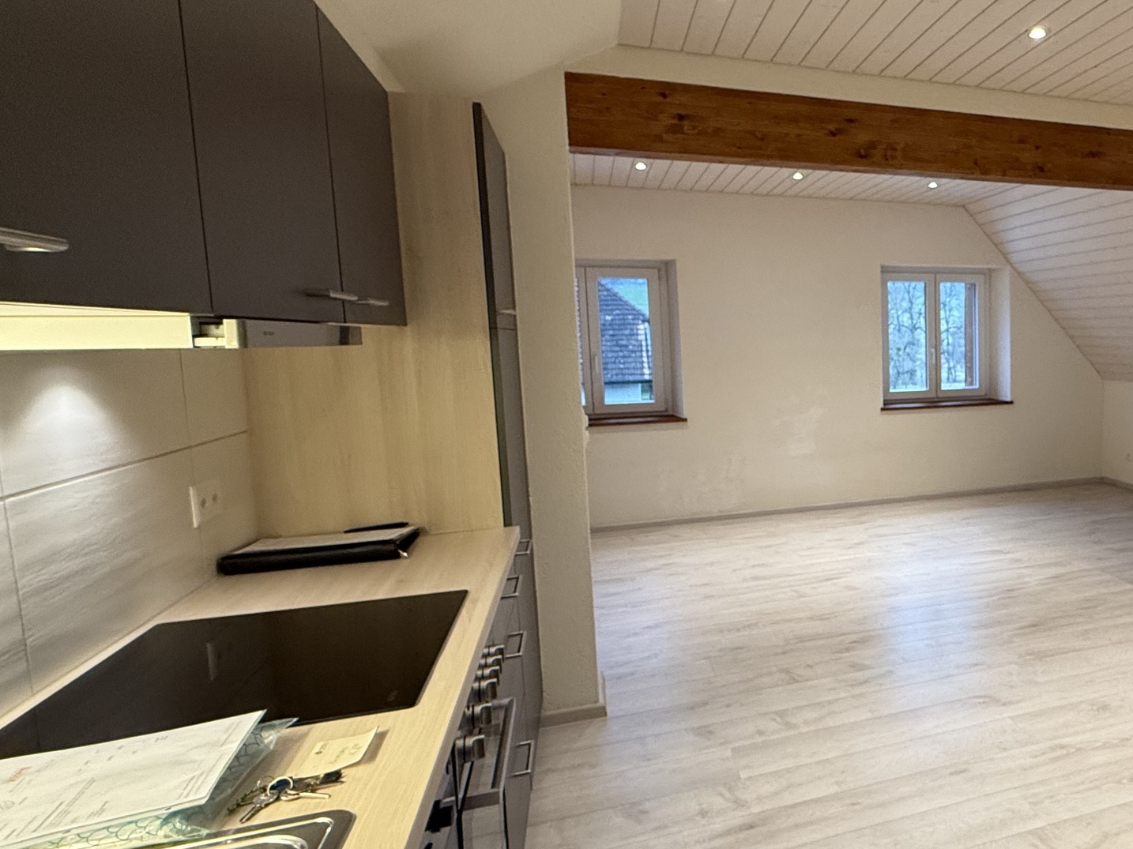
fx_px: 818
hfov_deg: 62.4
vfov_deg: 54.9
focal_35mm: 25
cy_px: 422
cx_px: 935
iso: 320
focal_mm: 2.22
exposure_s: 1/100
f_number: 2.2
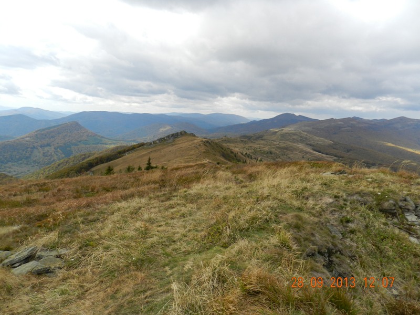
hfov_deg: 73.9
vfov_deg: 58.9
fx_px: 279
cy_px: 158
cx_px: 210
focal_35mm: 23
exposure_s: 1/800
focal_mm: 4
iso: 160
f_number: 3.4
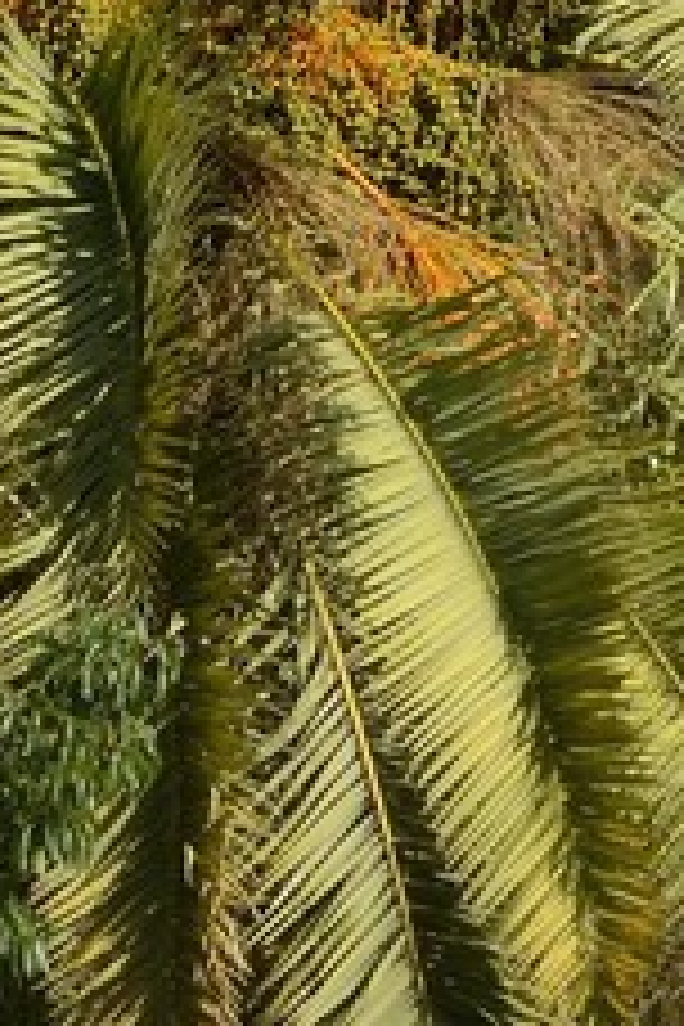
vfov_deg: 2.1
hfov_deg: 1.4
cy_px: -1710
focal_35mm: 982
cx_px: 2223
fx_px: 27985
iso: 200
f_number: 13
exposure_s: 1/250
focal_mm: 140
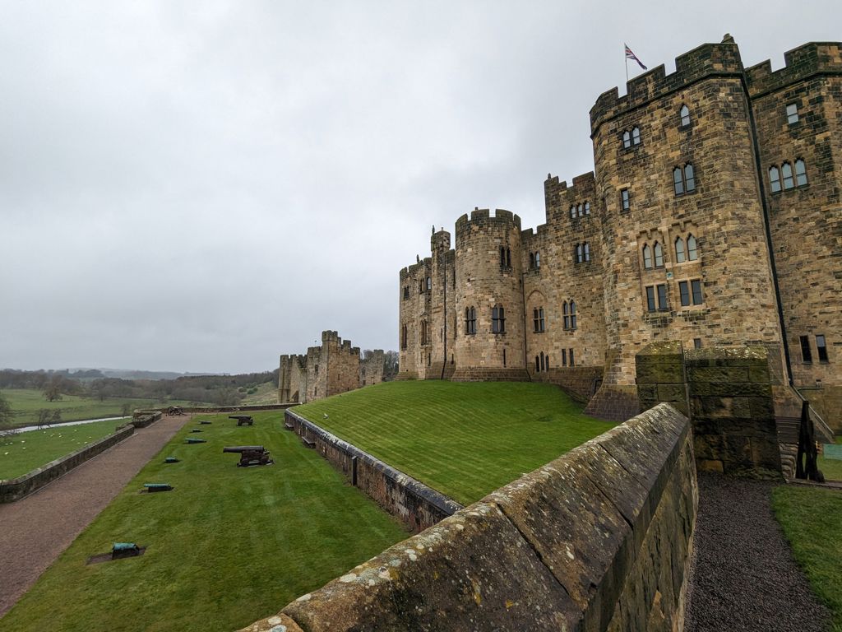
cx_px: 421
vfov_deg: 78.1
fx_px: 389
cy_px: 316
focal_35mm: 16
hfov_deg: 94.5
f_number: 2.2
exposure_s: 1/1021
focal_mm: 2.35
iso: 62
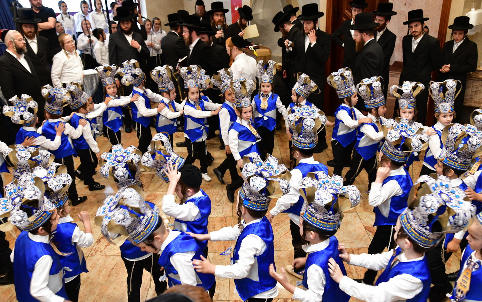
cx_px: 242
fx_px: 434
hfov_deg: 58.1
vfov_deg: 38.3
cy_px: 159
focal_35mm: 33
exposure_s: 1/100
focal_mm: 32
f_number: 5.6
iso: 2000
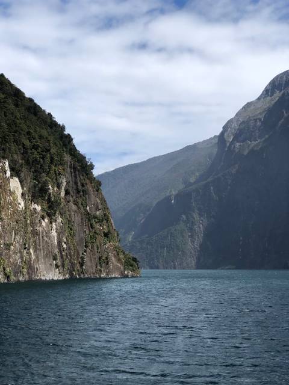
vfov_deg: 33.8
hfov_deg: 25.7
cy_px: 192
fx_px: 635
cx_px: 144
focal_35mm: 57
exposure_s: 1/1297
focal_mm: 6.6
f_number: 2.8
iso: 20
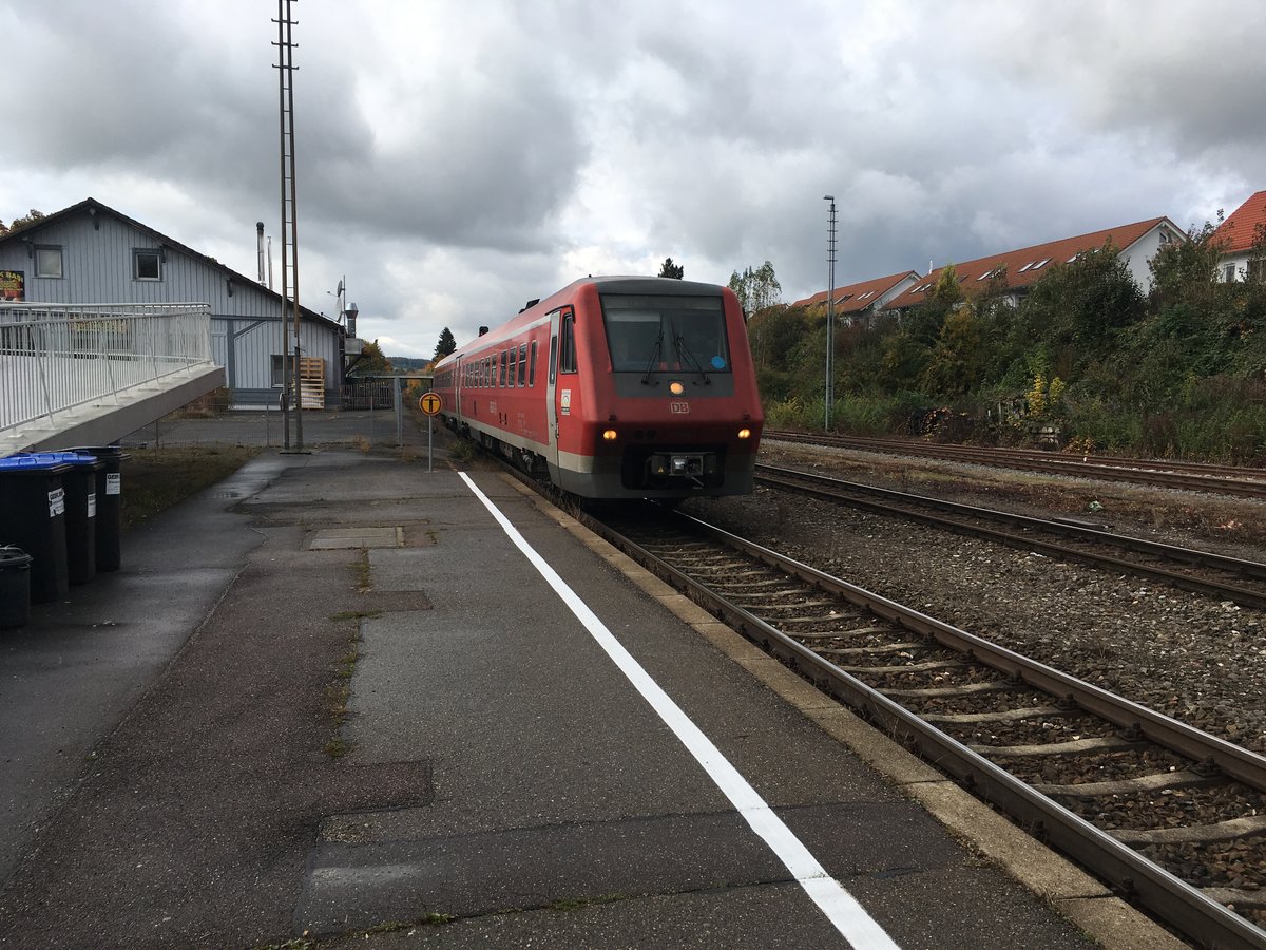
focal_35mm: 29
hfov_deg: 61.7
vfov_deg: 48.2
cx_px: 633
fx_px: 1061
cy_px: 475
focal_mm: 4.15
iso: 25
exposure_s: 1/999
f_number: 2.2
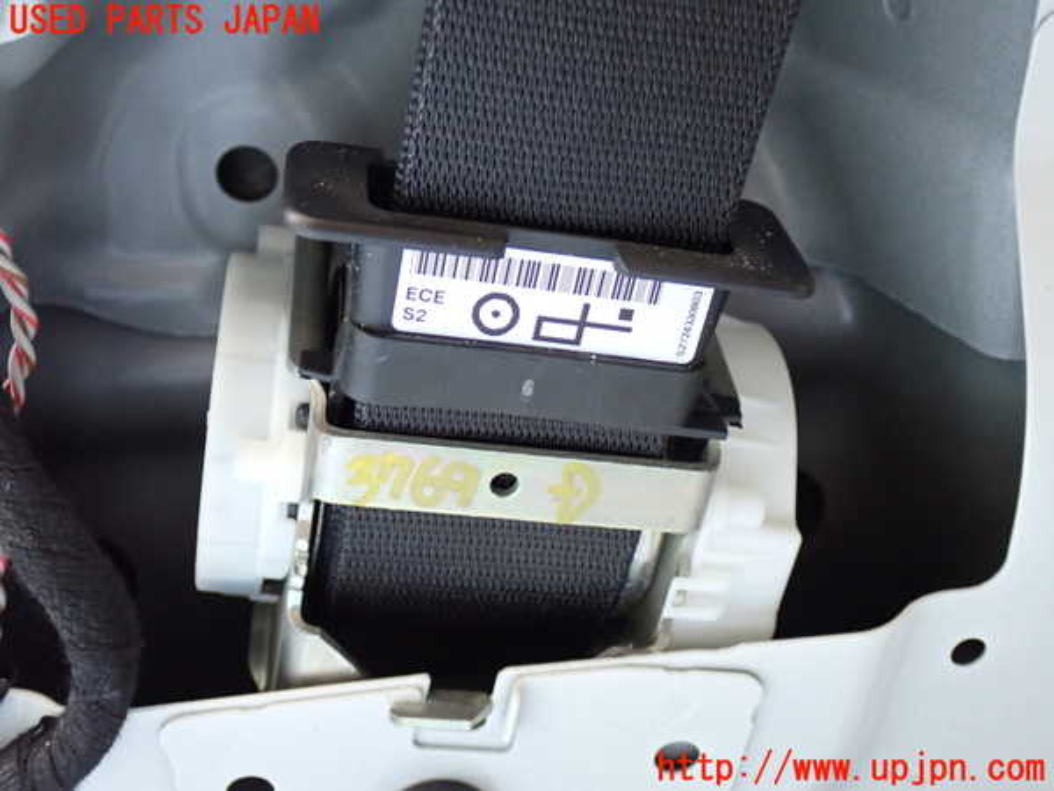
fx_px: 1340
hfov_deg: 42.9
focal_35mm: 44
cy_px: 396
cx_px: 527
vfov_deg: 32.9
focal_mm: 7.84
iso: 640
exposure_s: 1/40
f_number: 2.9
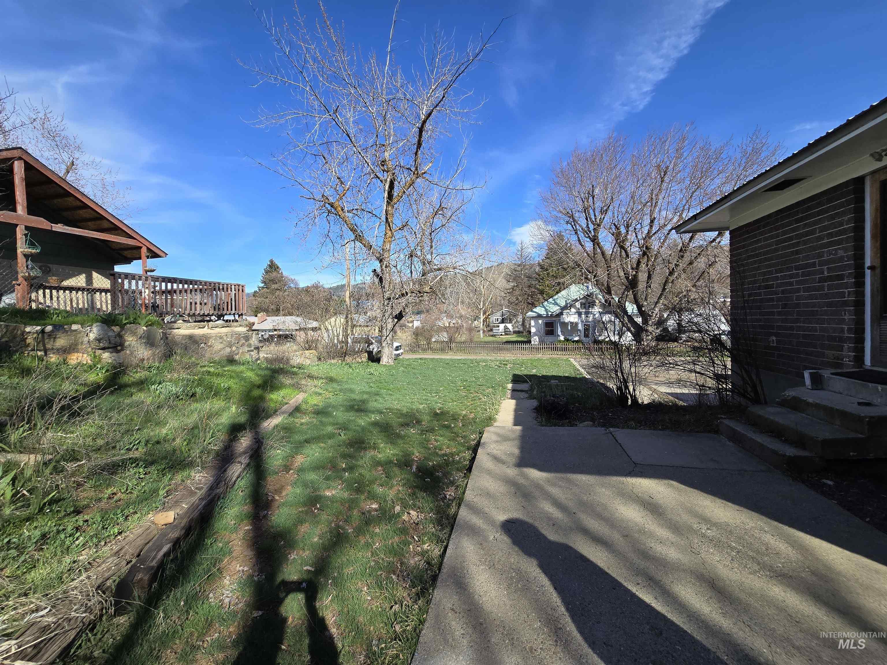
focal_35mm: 13
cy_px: 332
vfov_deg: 89.9
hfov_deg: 106.2
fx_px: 333
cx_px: 444
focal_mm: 2.2
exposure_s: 1/1505
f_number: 2.2
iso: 50
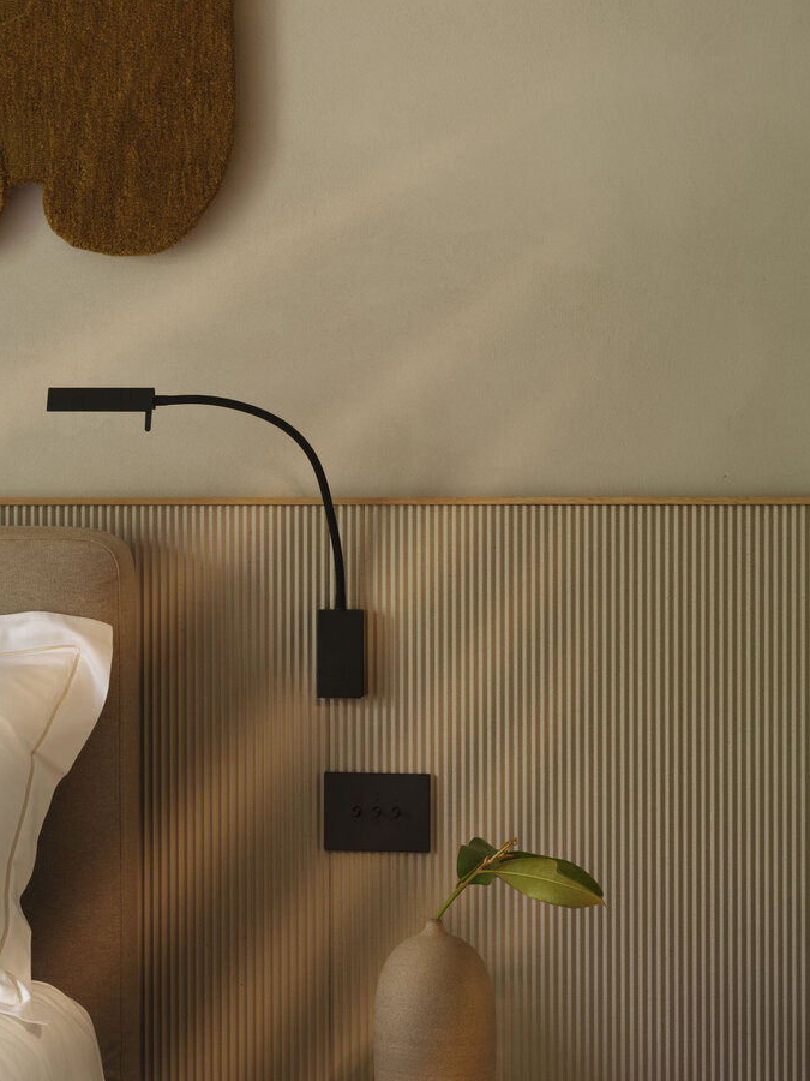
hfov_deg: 13.2
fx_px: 3494
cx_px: 158
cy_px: 514
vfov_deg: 17.6
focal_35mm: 112
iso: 160
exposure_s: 1
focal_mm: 80
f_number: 8
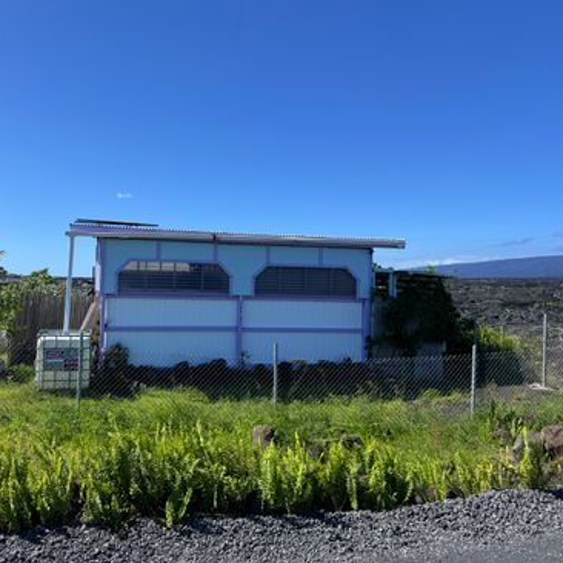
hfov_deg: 54.6
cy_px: 279
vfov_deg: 55.6
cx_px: 194
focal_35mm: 29
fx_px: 534
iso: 80
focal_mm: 6.76
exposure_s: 1/4975
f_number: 1.78
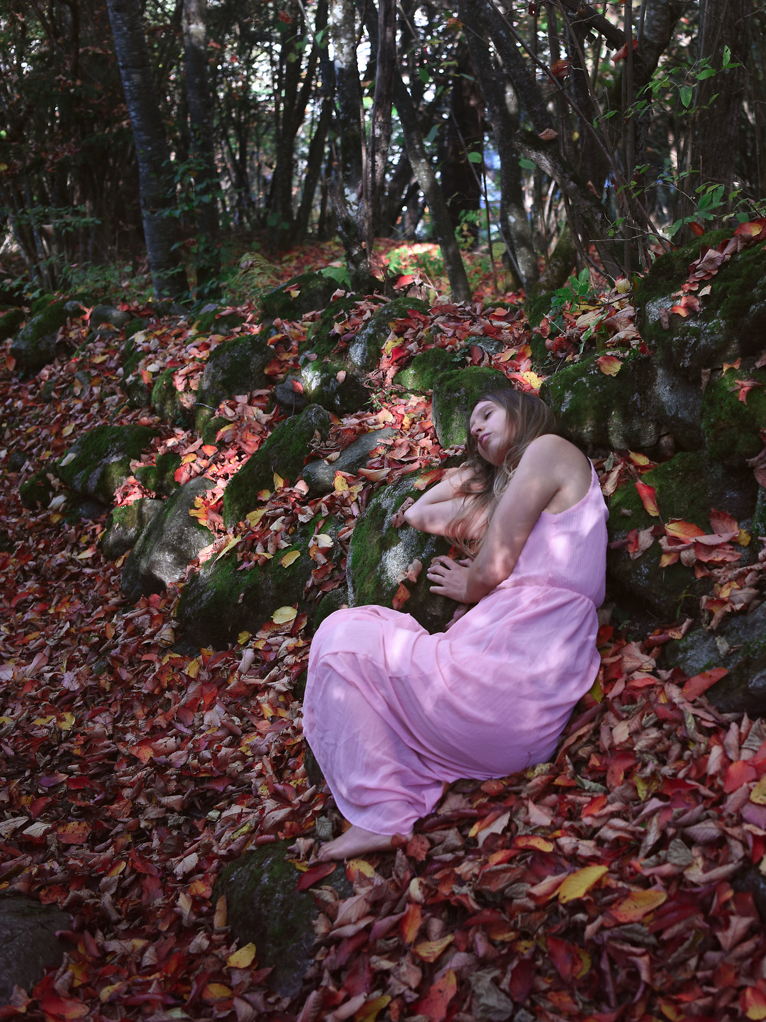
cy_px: 508
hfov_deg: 30.2
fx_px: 1387
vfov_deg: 40.4
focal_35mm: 47
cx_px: 598
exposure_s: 1/400
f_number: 2.8
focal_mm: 32
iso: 500
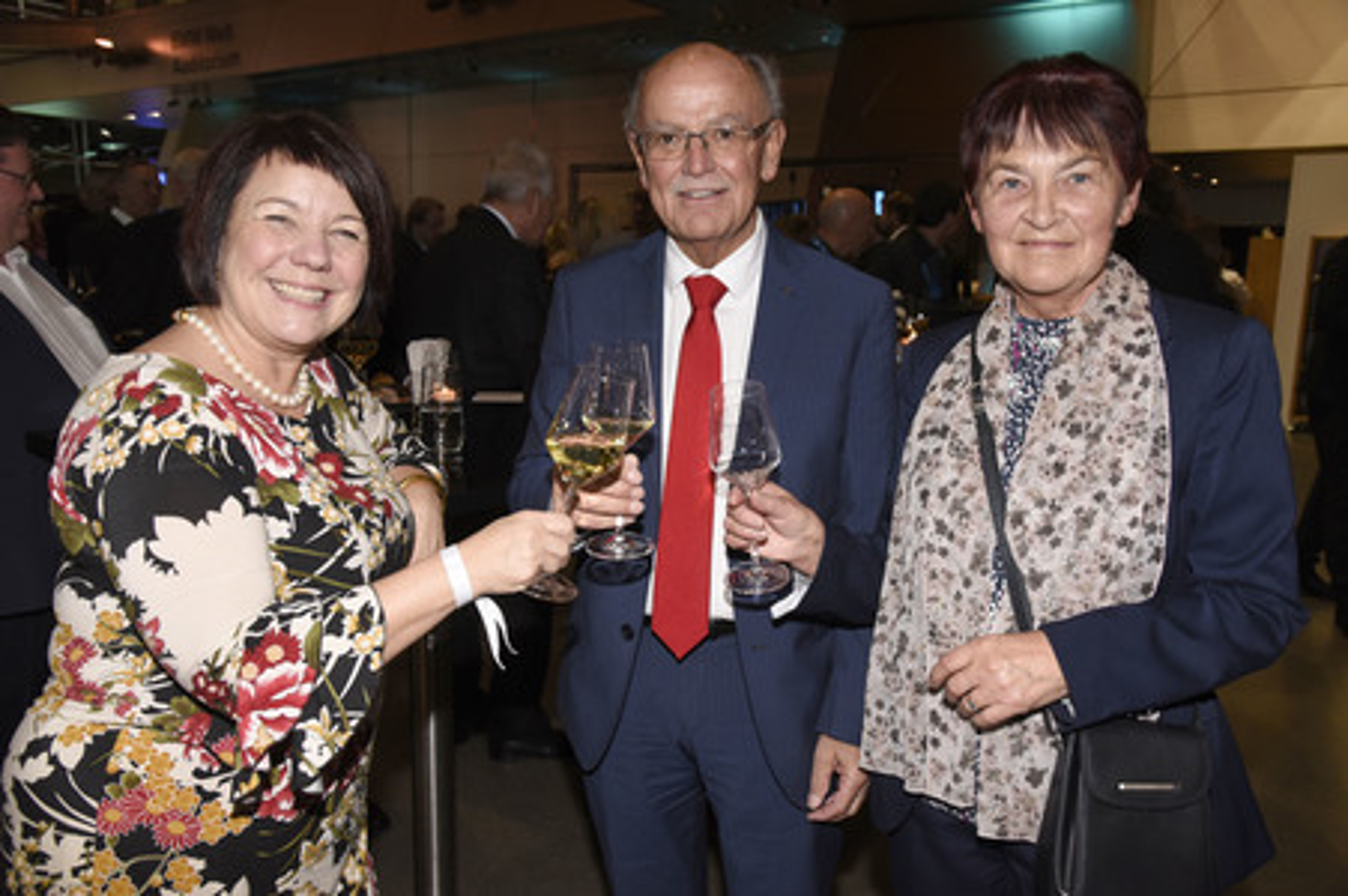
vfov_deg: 43.5
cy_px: 448
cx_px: 674
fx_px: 1122
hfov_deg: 62.0
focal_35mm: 30
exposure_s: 1/100
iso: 1600
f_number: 6.3
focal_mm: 30
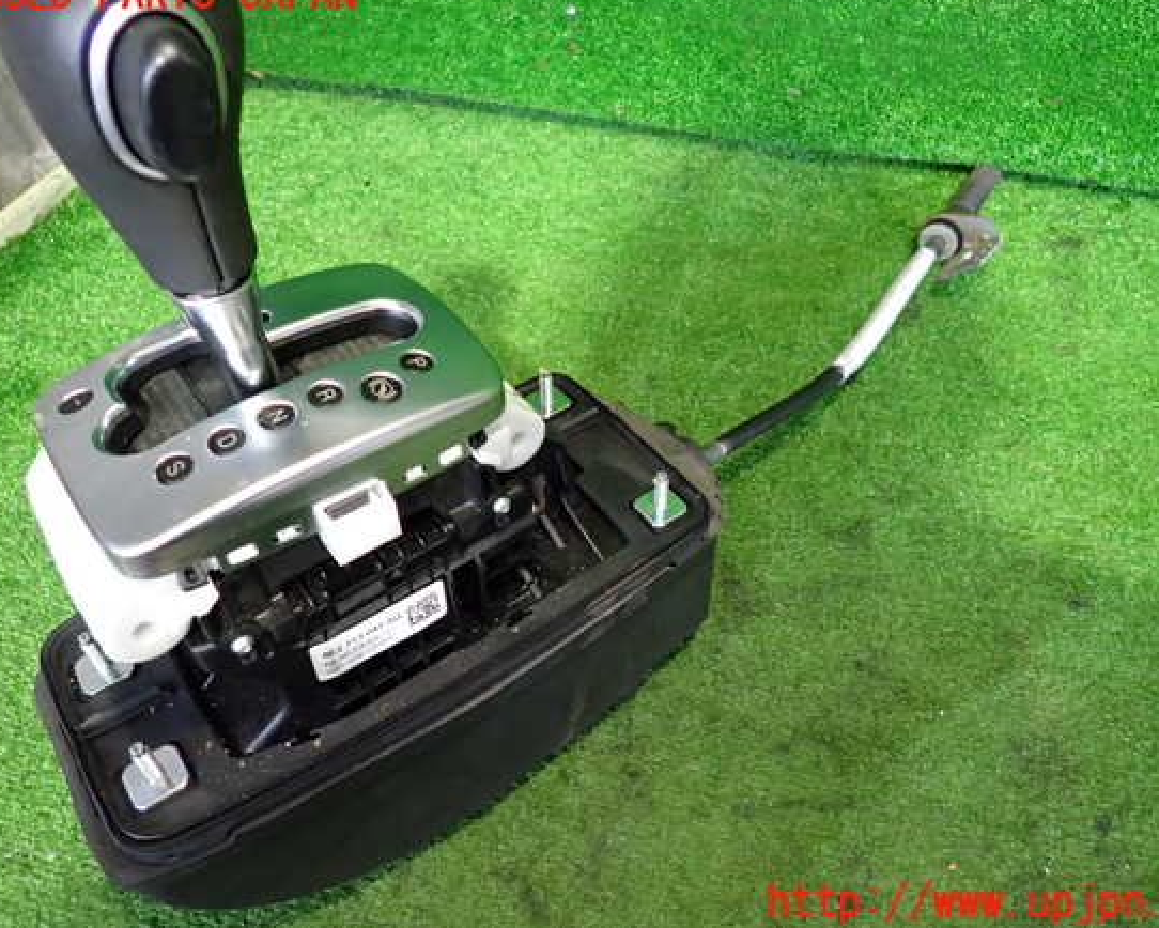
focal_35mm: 27
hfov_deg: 64.0
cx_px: 609
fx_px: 926
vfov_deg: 53.2
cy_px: 449
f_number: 2
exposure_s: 1/30
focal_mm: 4.5
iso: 640
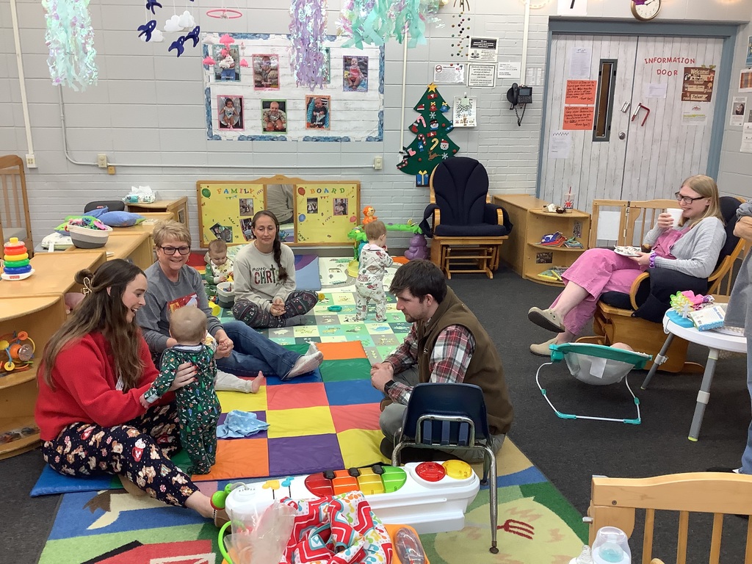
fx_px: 673
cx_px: 376
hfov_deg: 58.4
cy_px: 282
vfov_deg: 45.4
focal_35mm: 31
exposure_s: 1/60
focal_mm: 3.3
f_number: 2.4
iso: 80
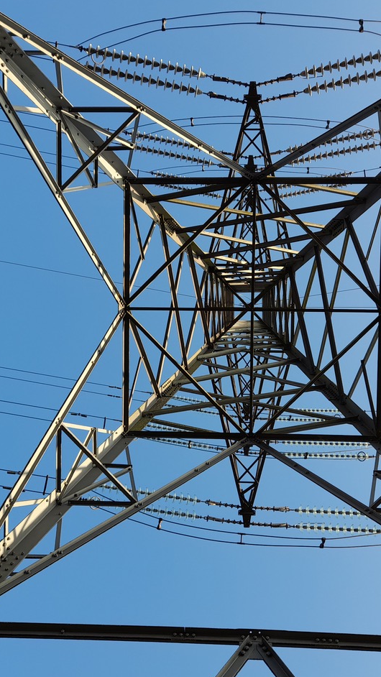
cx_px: 208
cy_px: 334
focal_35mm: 37
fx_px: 664
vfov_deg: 54.0
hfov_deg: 32.0
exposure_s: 1/249
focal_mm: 4.6
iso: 20
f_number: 2
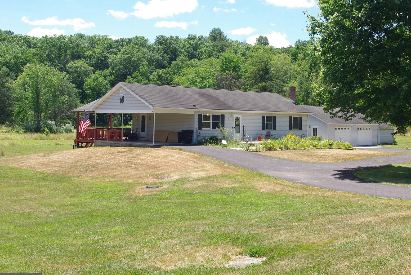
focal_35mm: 46
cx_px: 232
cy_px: 129
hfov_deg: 42.6
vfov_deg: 29.3
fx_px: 526
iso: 200
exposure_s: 1/125
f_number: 8
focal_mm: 26.25
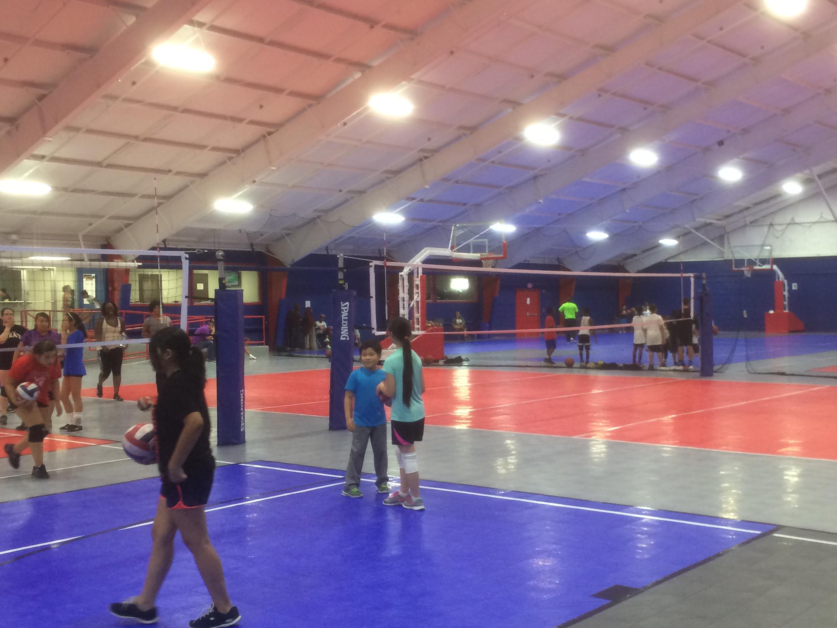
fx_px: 1040
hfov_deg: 43.7
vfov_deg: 33.6
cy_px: 356
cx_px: 494
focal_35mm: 43
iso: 80
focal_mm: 4.15
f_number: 2.2
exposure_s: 1/30
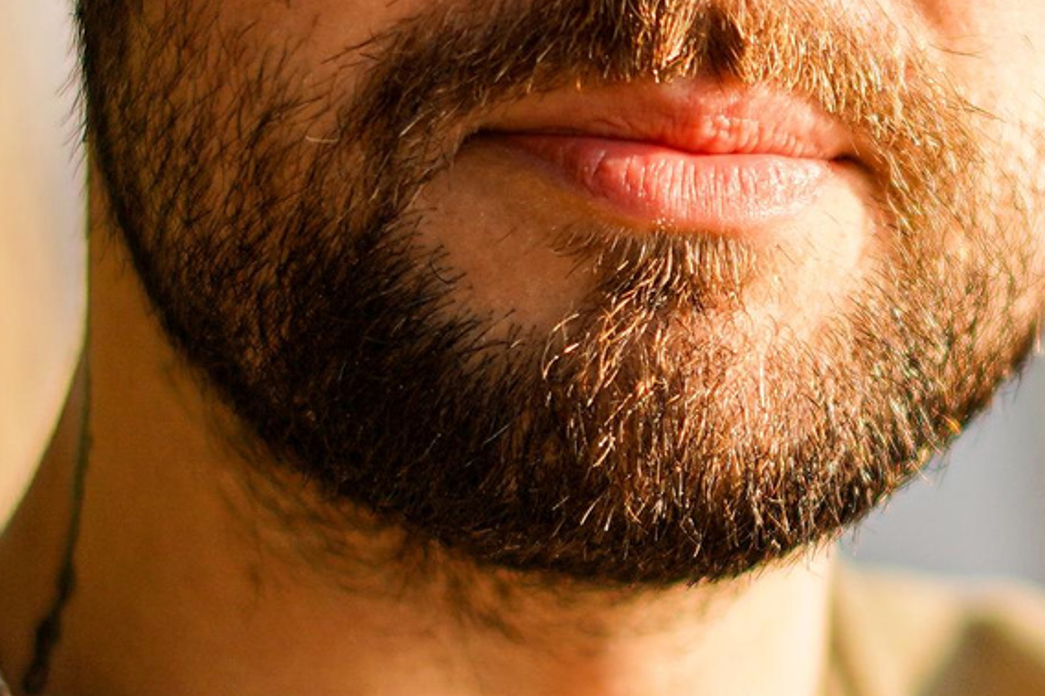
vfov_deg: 6.1
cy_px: 442
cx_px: 1017
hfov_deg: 9.1
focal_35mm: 225
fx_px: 6529
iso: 125
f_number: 1.8
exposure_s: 1/3200
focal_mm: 50
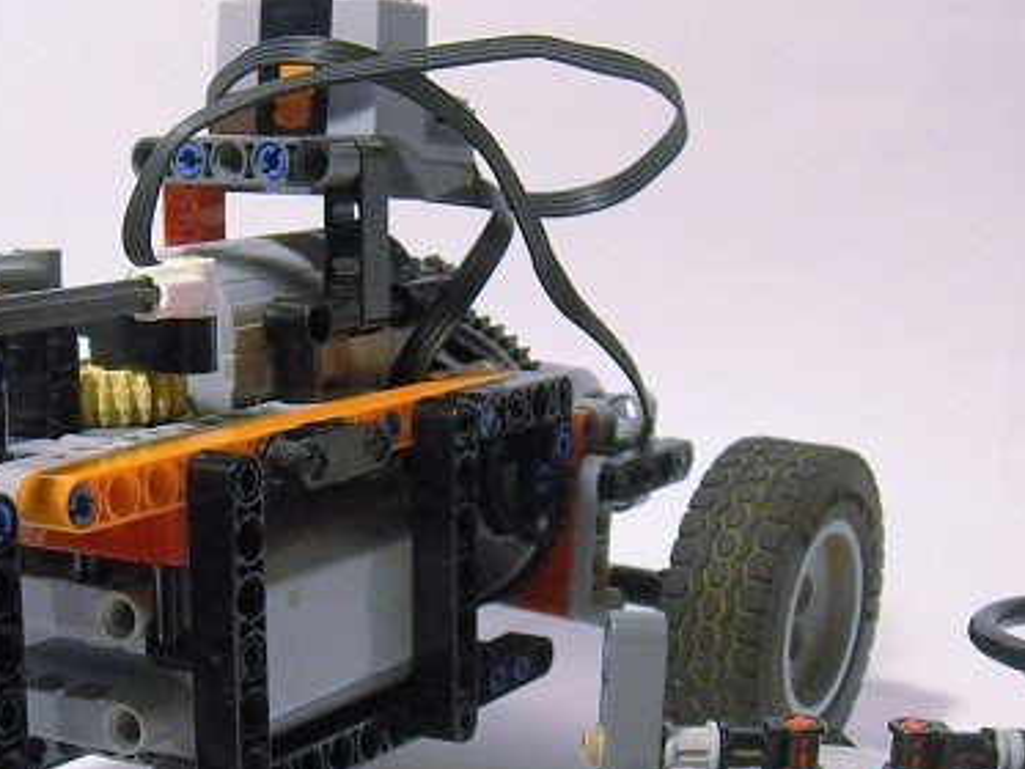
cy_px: 601
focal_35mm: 75
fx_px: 2222
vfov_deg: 19.5
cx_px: 420
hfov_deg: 25.9
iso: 400
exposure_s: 1/24
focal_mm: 5.7
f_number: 5.6
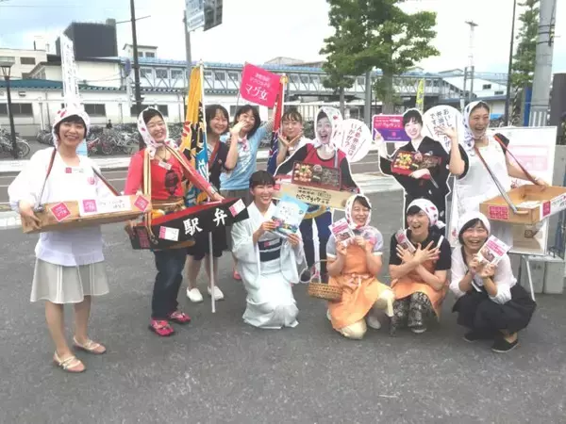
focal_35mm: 29
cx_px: 283
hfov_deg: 61.7
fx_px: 474
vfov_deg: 48.2
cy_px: 212
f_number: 2.2
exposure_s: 1/1130
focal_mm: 4.15
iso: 32
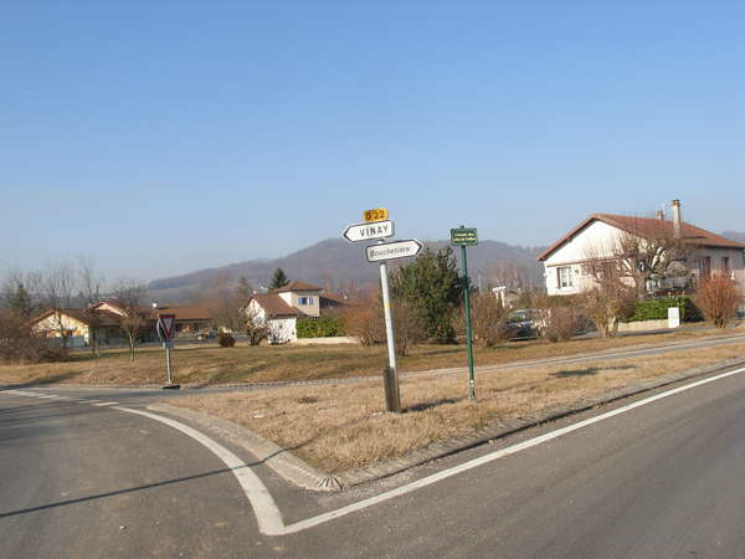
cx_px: 372
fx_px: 818
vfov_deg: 37.7
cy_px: 280
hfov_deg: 49.0
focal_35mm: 38
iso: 79
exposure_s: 1/395
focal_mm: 6.3
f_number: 4.9
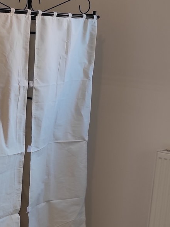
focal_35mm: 91
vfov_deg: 21.3
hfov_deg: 15.9
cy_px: 176
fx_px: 596
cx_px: -3
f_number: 1.89
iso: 123
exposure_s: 1/50
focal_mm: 5.43
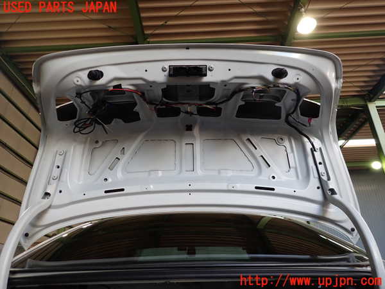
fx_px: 278
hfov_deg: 69.4
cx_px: 192
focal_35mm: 25
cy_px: 144
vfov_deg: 54.9
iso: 100
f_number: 2
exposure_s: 1/80
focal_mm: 4.5
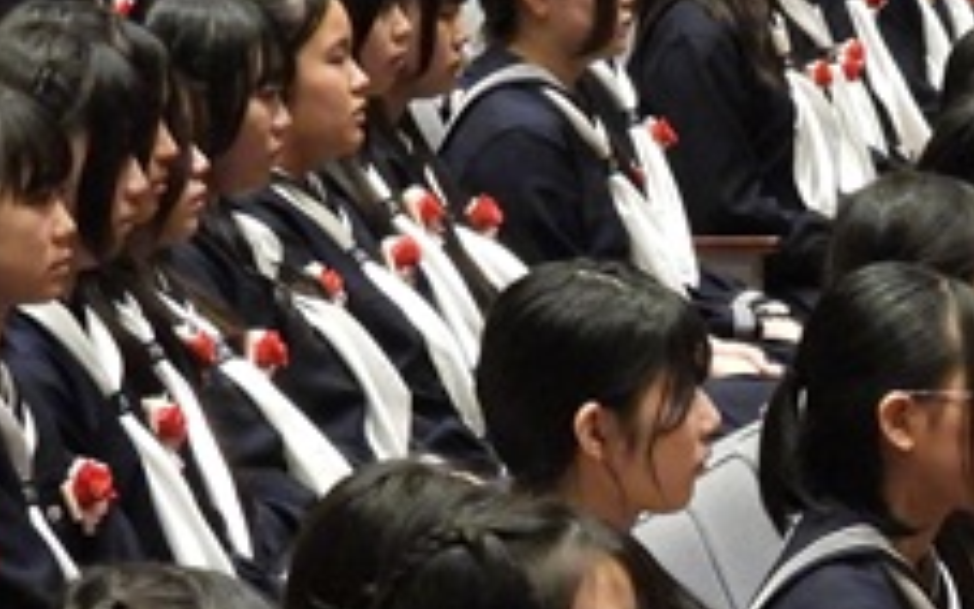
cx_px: 1028
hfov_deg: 4.8
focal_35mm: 435
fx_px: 11550
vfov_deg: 3.0
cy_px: 583
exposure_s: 1/30
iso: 1100
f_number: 4
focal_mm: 24.1
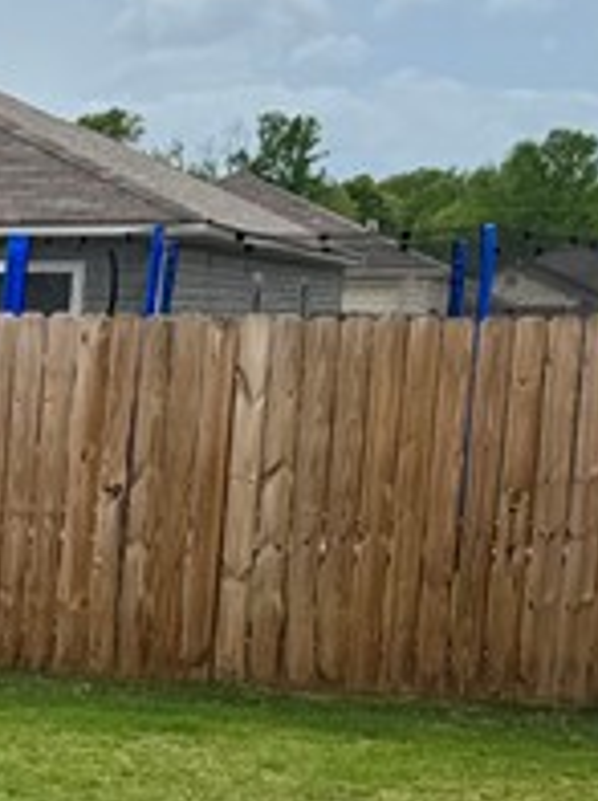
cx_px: -1058
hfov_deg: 9.7
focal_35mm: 125
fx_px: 2889
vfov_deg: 15.6
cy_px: 744
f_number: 1.78
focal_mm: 6.76
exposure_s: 1/4950
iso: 80
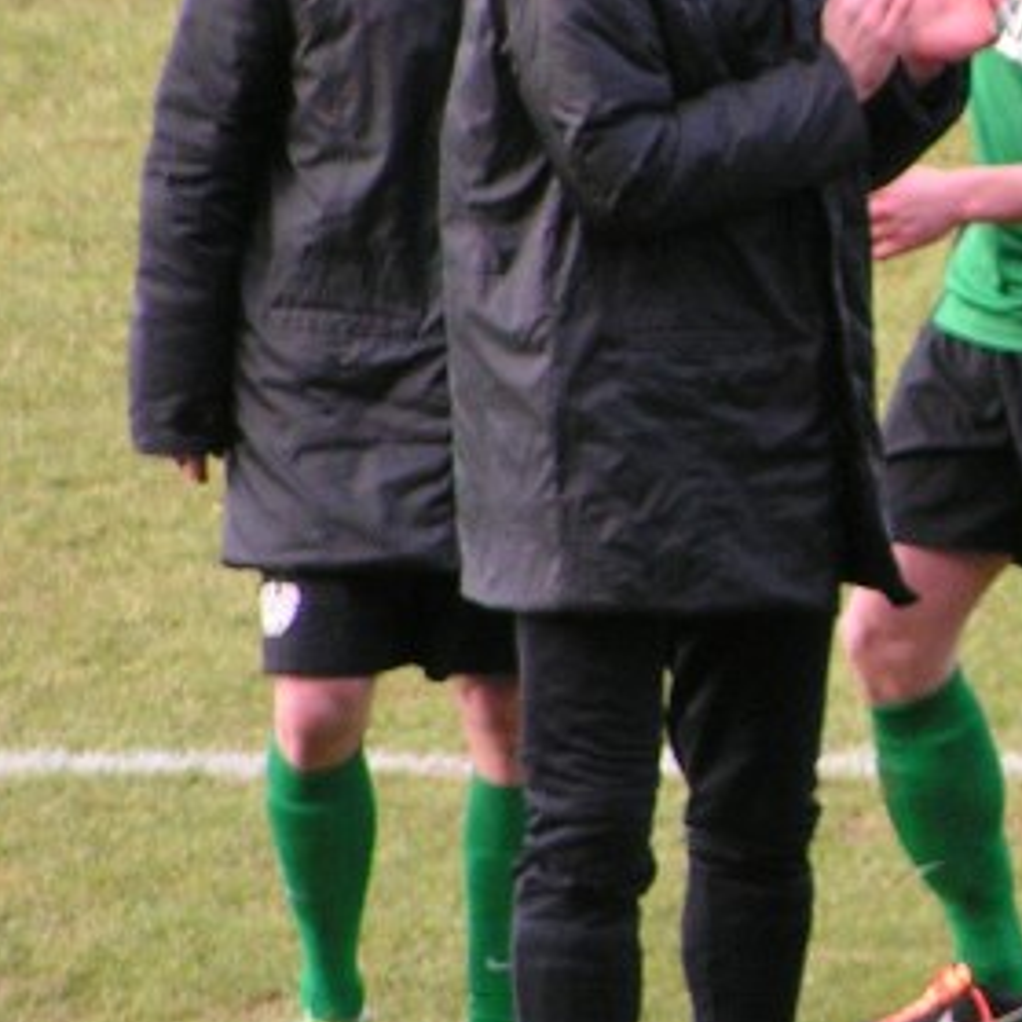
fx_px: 22981
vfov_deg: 2.5
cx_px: 1355
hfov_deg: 2.5
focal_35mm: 688
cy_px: 304
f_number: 3.5
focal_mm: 41.4
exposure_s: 1/320
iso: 125
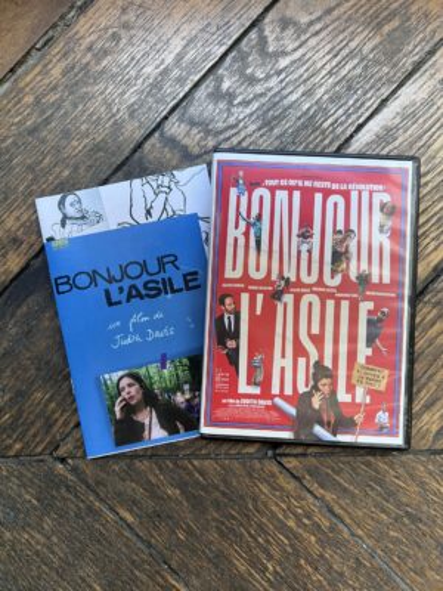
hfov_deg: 53.1
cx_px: 222
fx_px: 444
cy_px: 296
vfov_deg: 67.3
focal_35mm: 26
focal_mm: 5.7
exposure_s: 1/99
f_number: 1.5
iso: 125
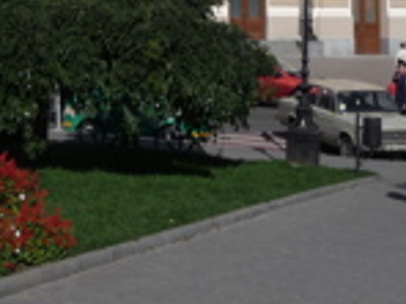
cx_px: 137
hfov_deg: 17.8
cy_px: -168
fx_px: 1290
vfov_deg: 12.7
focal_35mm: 110
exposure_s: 1/400
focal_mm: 5.3
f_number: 8
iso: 100
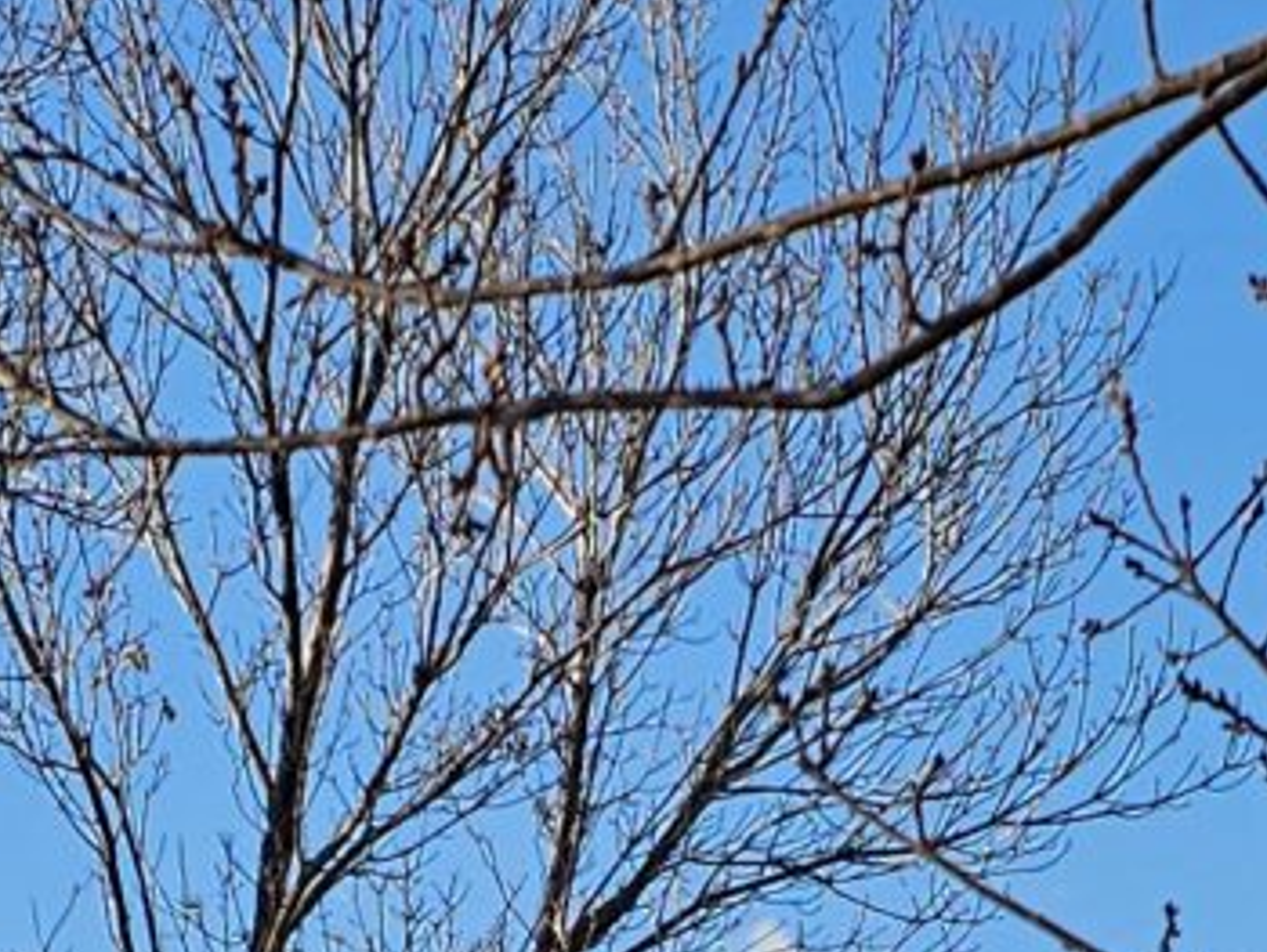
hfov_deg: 11.8
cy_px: 2251
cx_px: 518
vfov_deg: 8.2
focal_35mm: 168
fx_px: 6153
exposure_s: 1/255
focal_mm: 6.3
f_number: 1.7
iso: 10
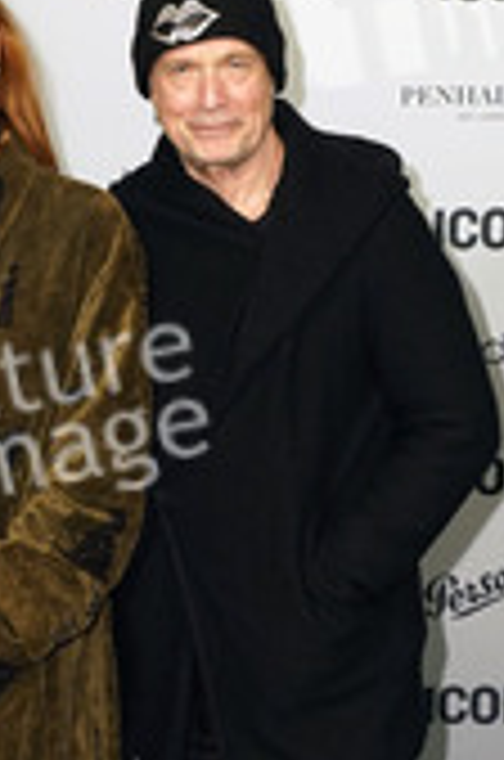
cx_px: 108
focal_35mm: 102
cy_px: 657
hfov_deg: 13.3
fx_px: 2151
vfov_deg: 19.7
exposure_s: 1/160
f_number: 5.6
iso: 1600
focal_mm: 43
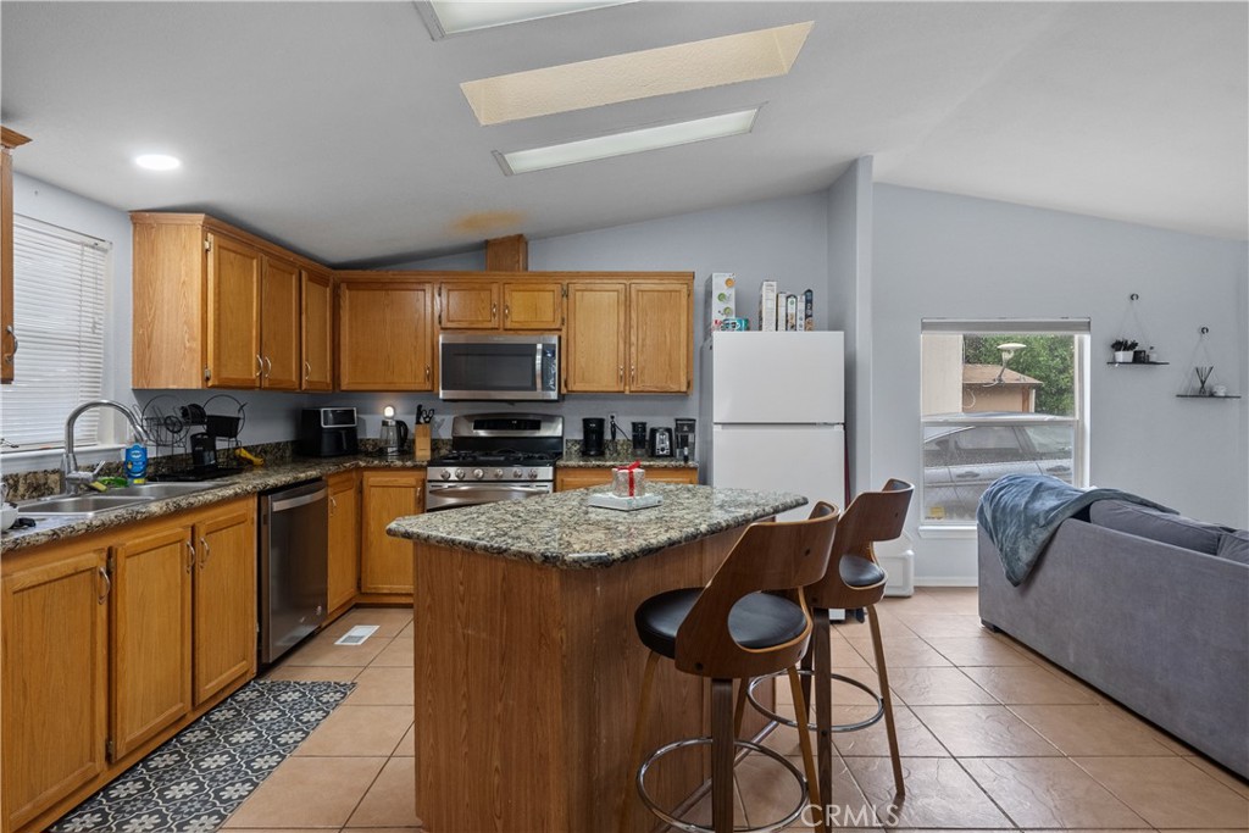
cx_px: 624
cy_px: 416
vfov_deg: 64.6
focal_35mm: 19
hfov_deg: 86.9
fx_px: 659
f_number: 9
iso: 2000
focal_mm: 19
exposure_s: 1/15
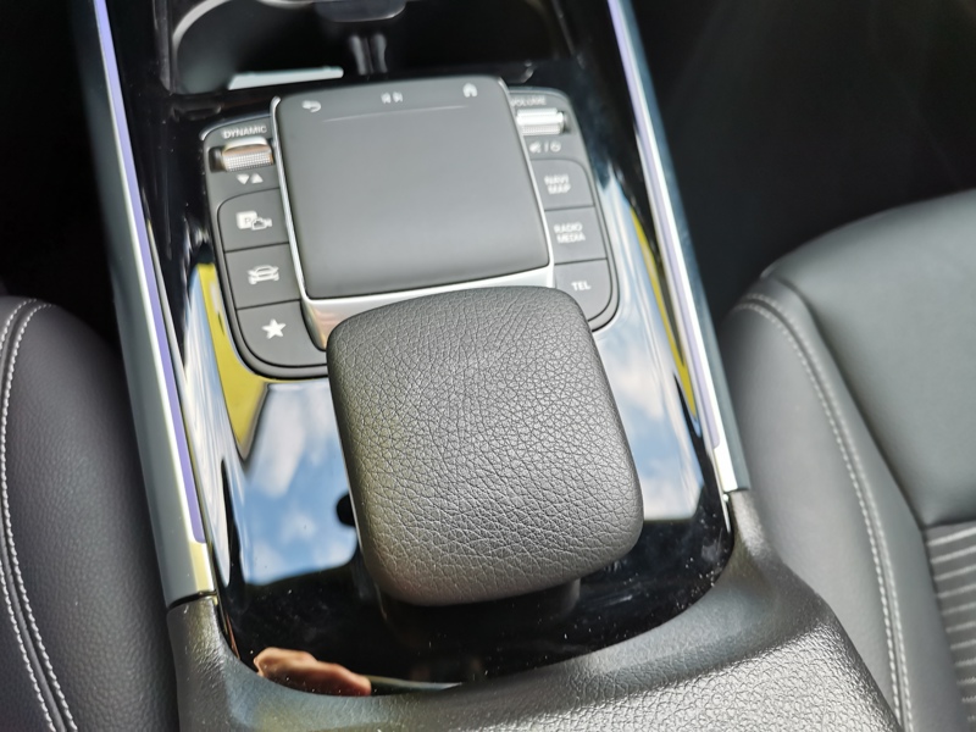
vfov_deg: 51.4
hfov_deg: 65.3
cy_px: 366
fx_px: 761
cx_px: 488
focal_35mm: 27
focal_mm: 5.58
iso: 100
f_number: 1.8
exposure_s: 1/100
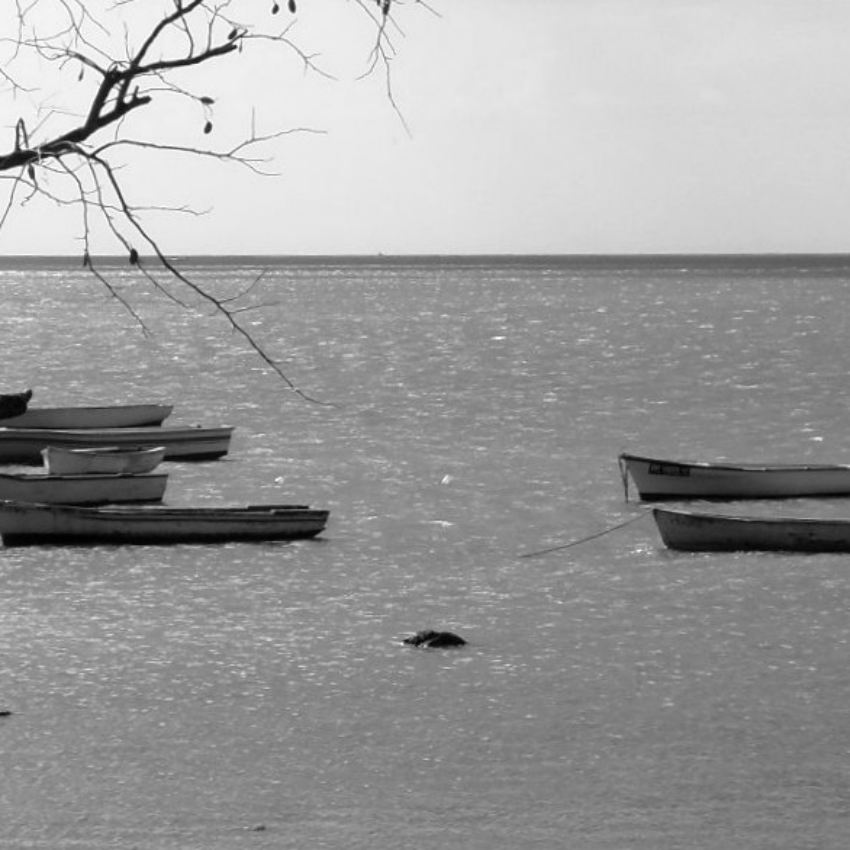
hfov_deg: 8.3
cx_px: 506
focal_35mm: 210
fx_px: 5834
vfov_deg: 8.3
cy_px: 453
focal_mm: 16.2
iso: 64
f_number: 4.3
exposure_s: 1/800
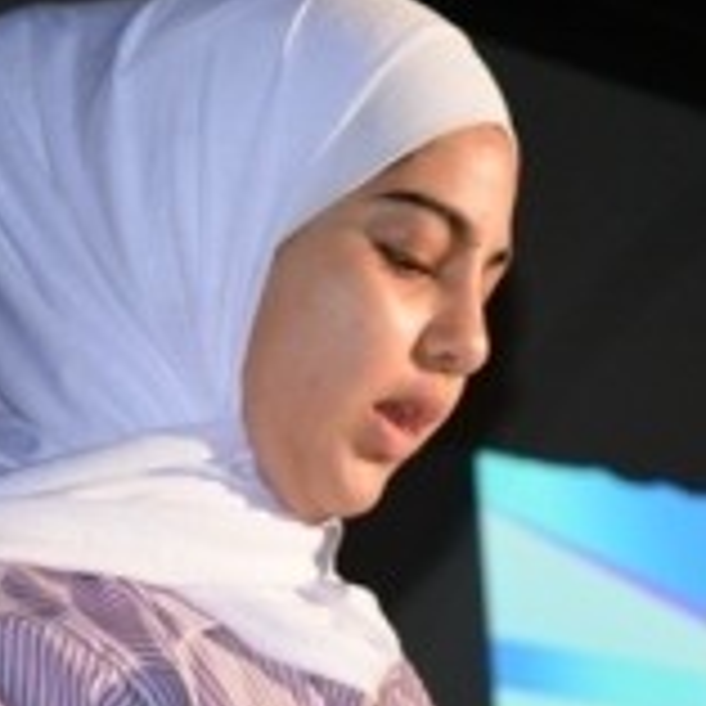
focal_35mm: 146
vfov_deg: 11.9
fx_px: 3369
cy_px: 522
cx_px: 544
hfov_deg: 11.9
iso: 1400
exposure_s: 1/60
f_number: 5
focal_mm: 40
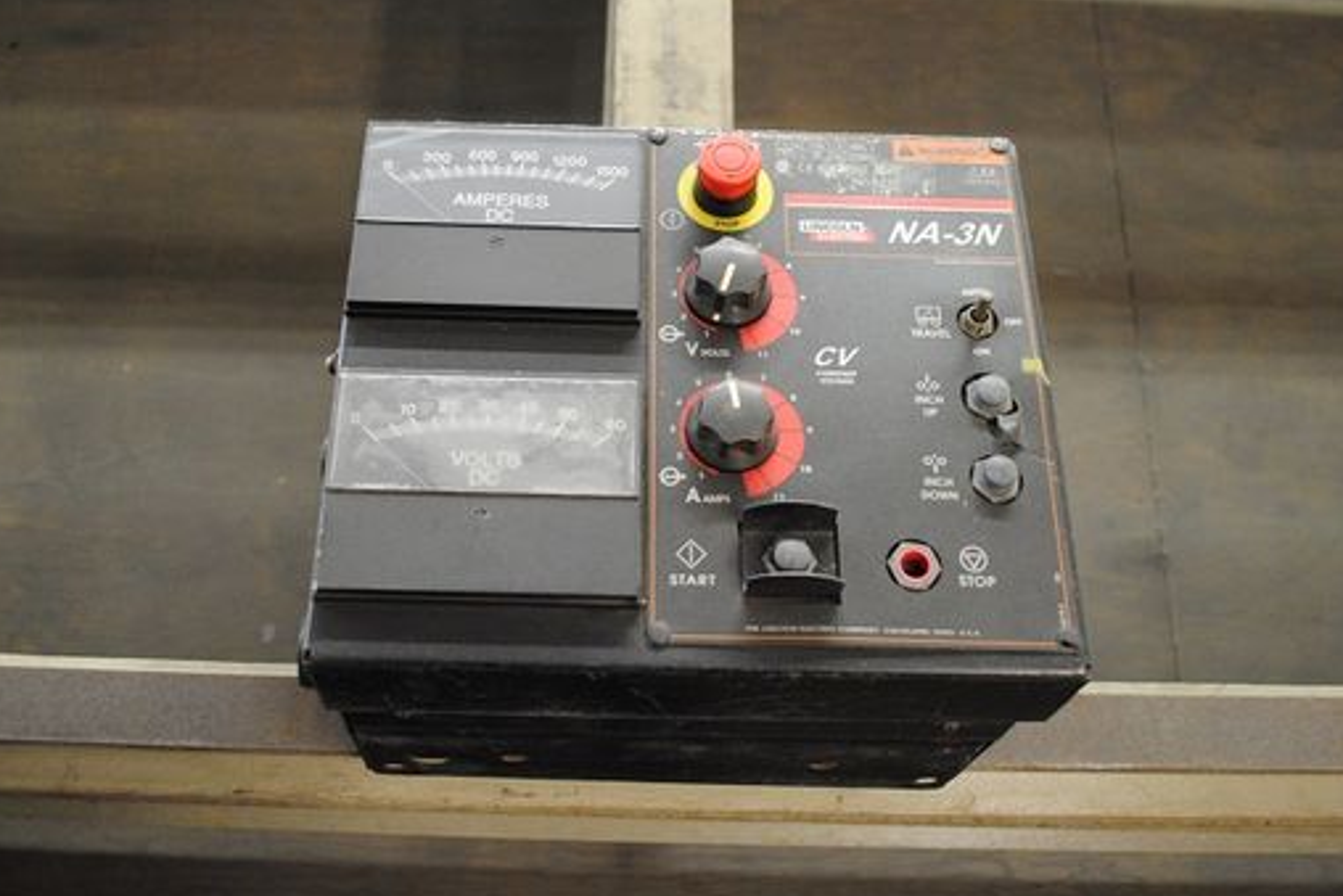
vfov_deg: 34.2
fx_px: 1455
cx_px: 624
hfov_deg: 49.5
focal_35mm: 39
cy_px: 382
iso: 720
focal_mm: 22
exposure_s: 1/30
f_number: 3.8
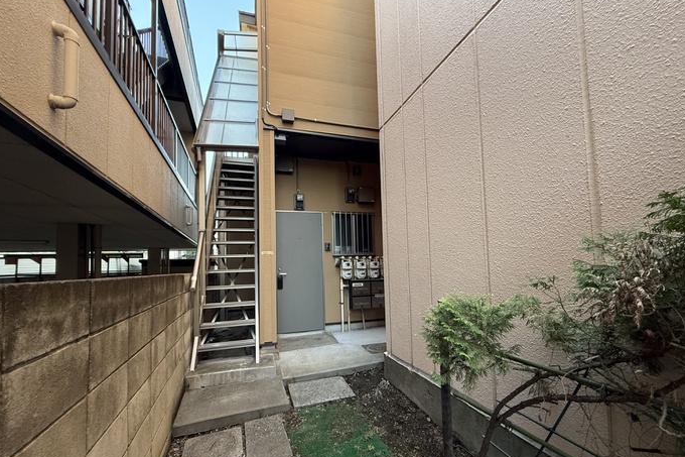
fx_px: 285
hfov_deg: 100.4
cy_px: 252
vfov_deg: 77.1
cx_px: 350
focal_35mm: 15
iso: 320
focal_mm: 2.22
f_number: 2.2
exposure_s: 1/90
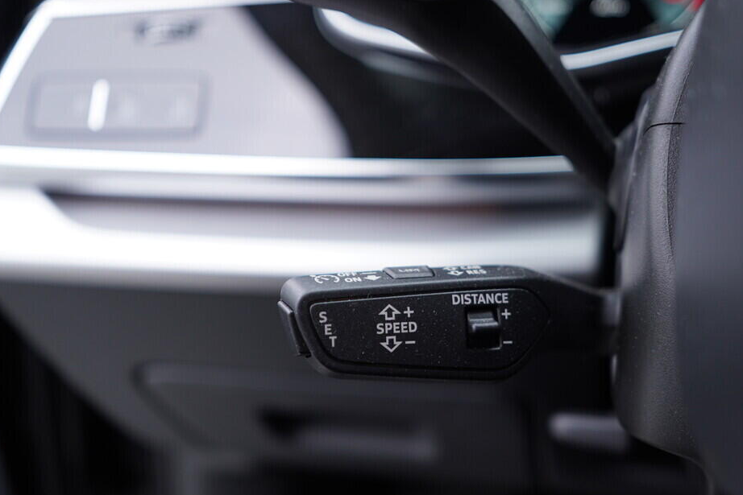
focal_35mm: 40
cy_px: 267
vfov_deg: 33.4
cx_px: 405
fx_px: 826
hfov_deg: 48.4
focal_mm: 24
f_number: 2.8
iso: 200
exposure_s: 1/40
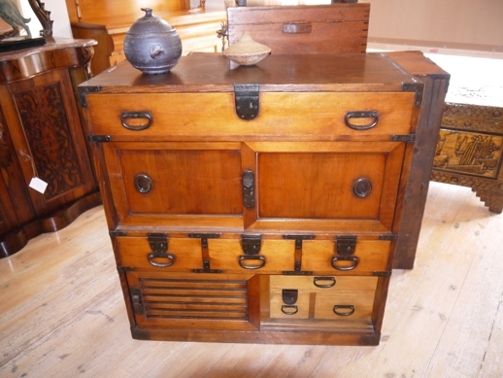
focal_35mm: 28
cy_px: 189
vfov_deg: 49.8
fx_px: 407
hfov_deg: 63.4
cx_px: 252
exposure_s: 1/60
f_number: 3.5
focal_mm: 14
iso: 800
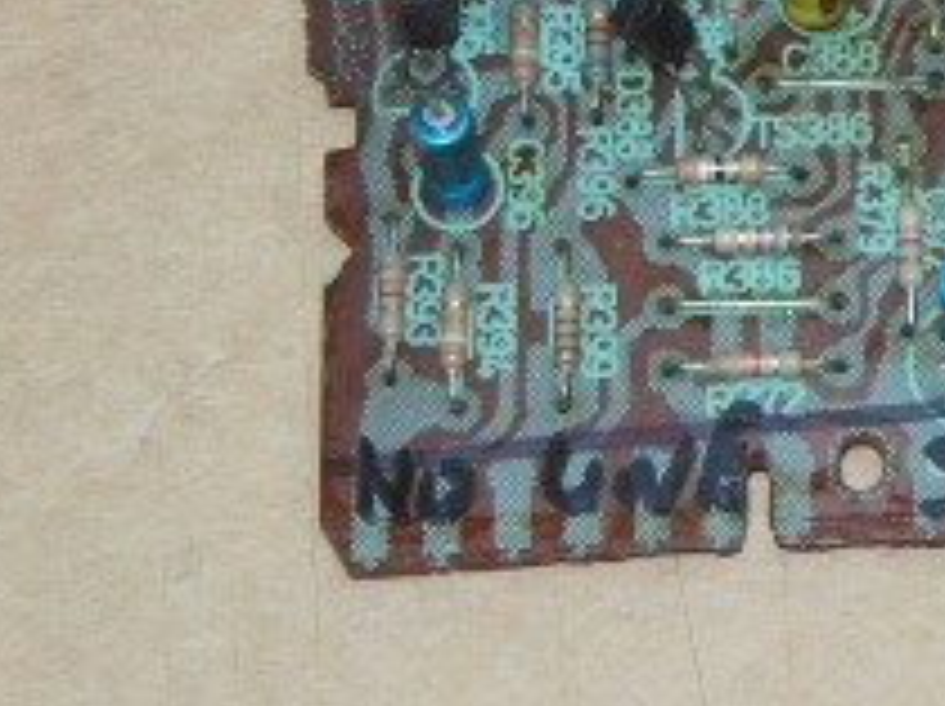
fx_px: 5072
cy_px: -4
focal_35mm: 186
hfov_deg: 10.5
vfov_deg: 7.9
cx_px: 976
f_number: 4.6
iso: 125
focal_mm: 15.5
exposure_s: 1/60
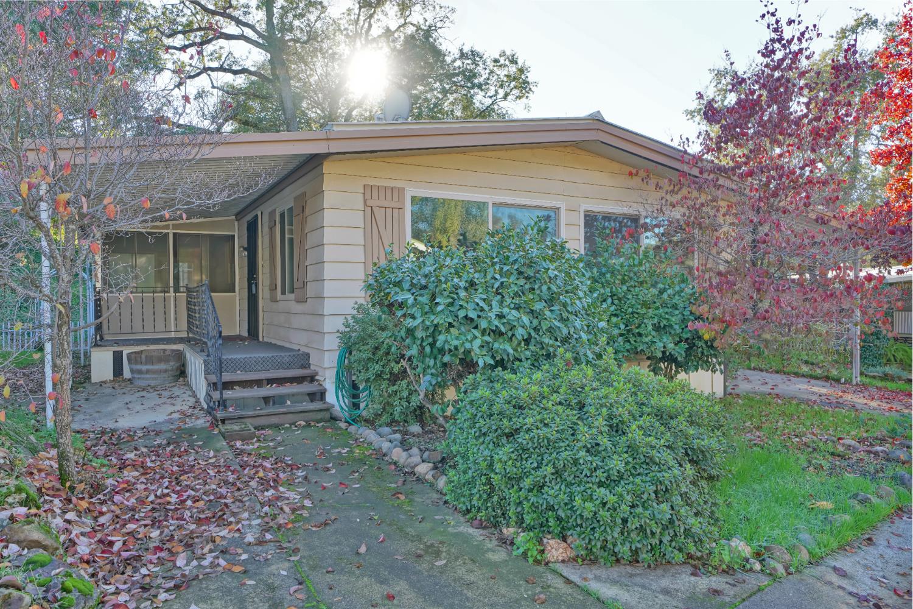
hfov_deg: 73.7
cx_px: 456
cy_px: 304
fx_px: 609
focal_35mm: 24
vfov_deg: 53.1
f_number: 8
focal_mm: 24
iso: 100
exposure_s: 1/13
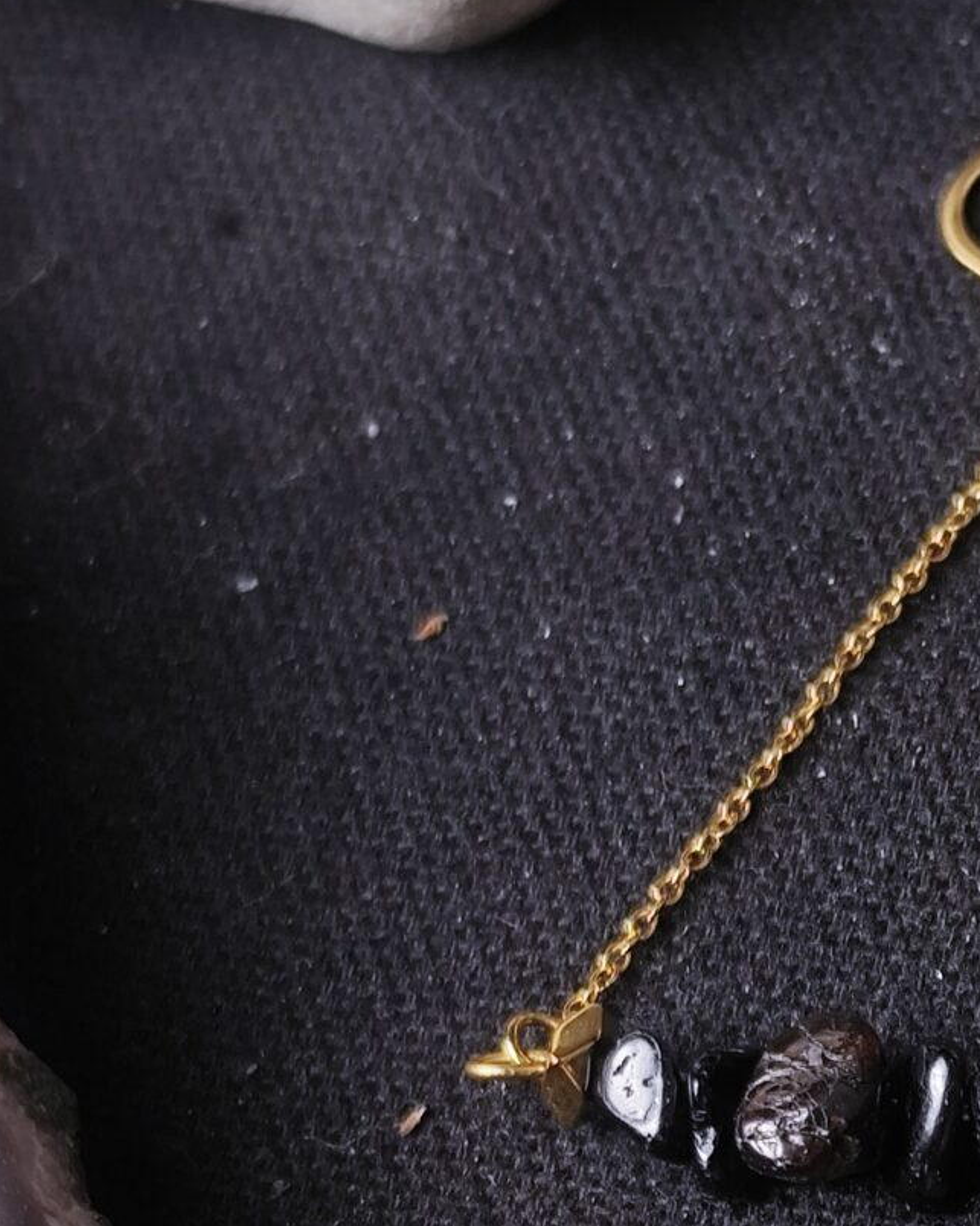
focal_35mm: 143
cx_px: 1260
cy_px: 935
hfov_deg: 10.6
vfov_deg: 13.4
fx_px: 5185
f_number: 1.65
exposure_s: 1/25
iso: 100
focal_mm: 6.19
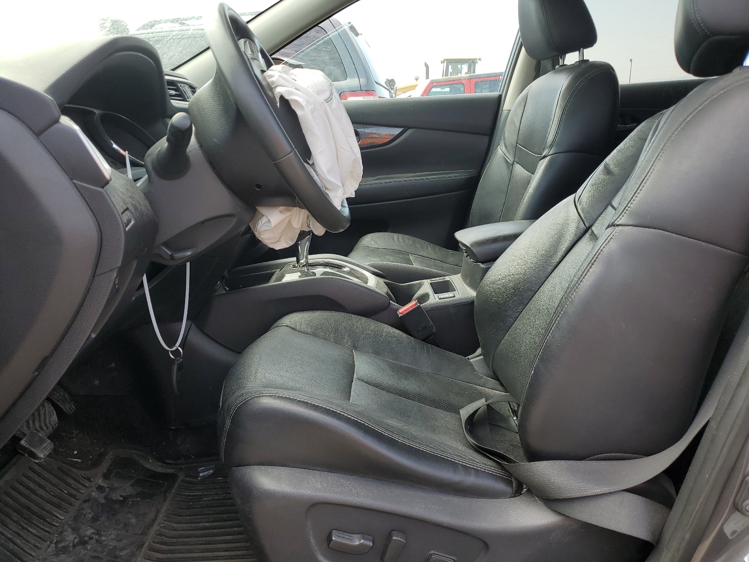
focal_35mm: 26
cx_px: 374
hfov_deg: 67.3
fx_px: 563
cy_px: 281
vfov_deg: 53.1
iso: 50
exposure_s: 1/385
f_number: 1.5
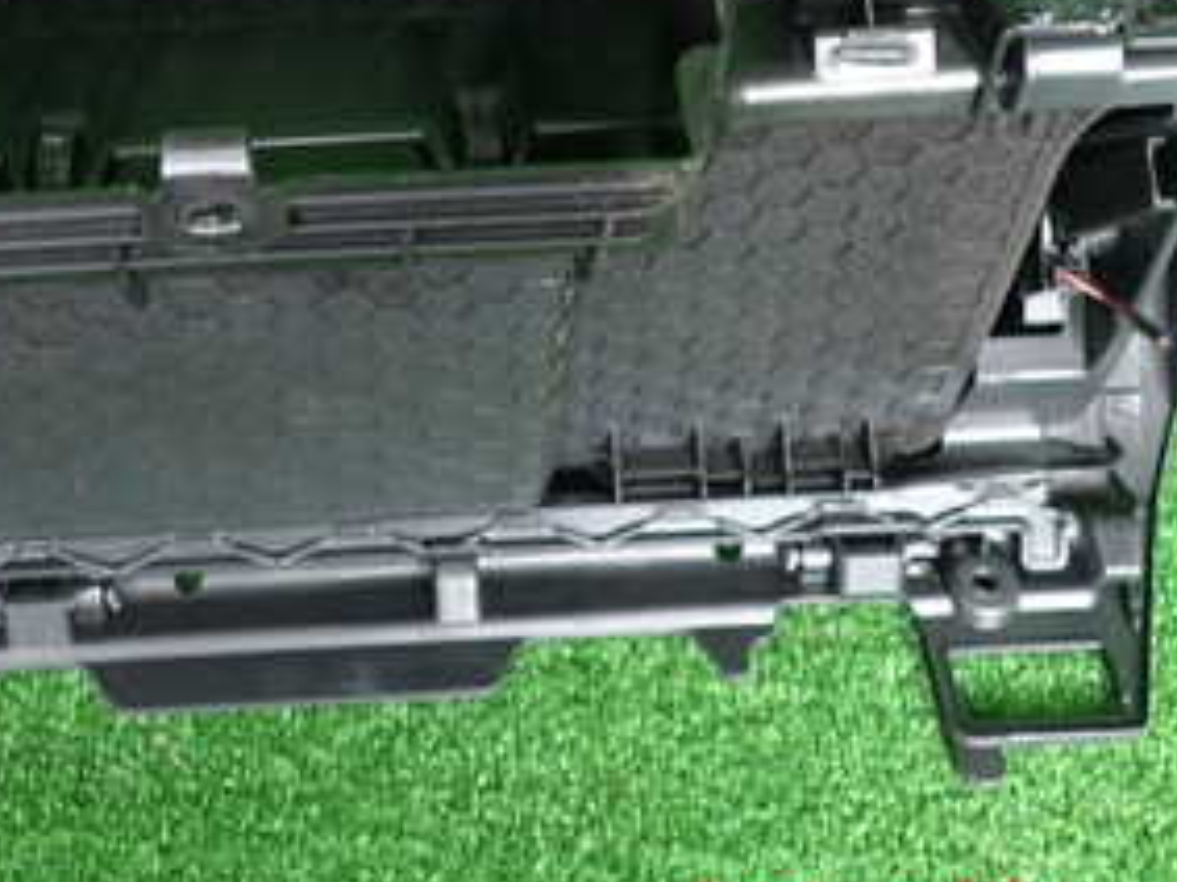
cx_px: 391
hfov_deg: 35.8
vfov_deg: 26.3
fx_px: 1801
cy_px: 42
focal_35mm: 53
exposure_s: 1/50
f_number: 2
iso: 200
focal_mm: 4.5
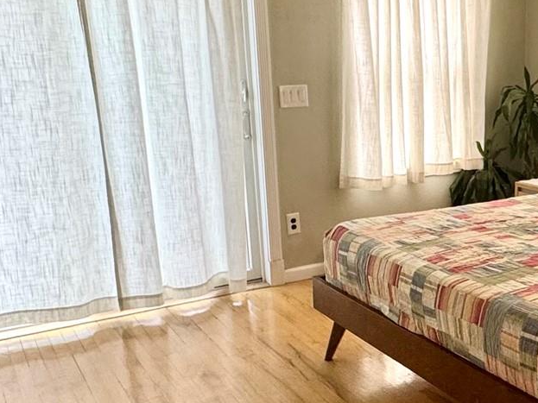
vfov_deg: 31.4
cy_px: 244
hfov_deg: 39.1
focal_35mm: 46
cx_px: 453
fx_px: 715
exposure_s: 1/120
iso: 200
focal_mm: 2.22
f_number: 2.2
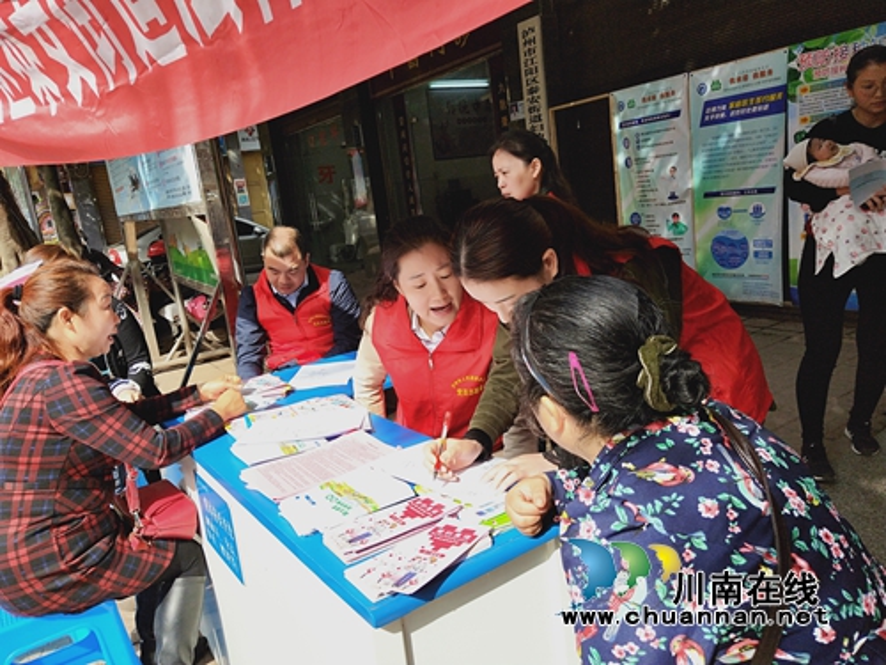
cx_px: 443
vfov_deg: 54.9
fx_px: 640
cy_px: 332
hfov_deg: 69.4
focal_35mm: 25
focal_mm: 4.28
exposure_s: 1/825
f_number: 1.7
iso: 108
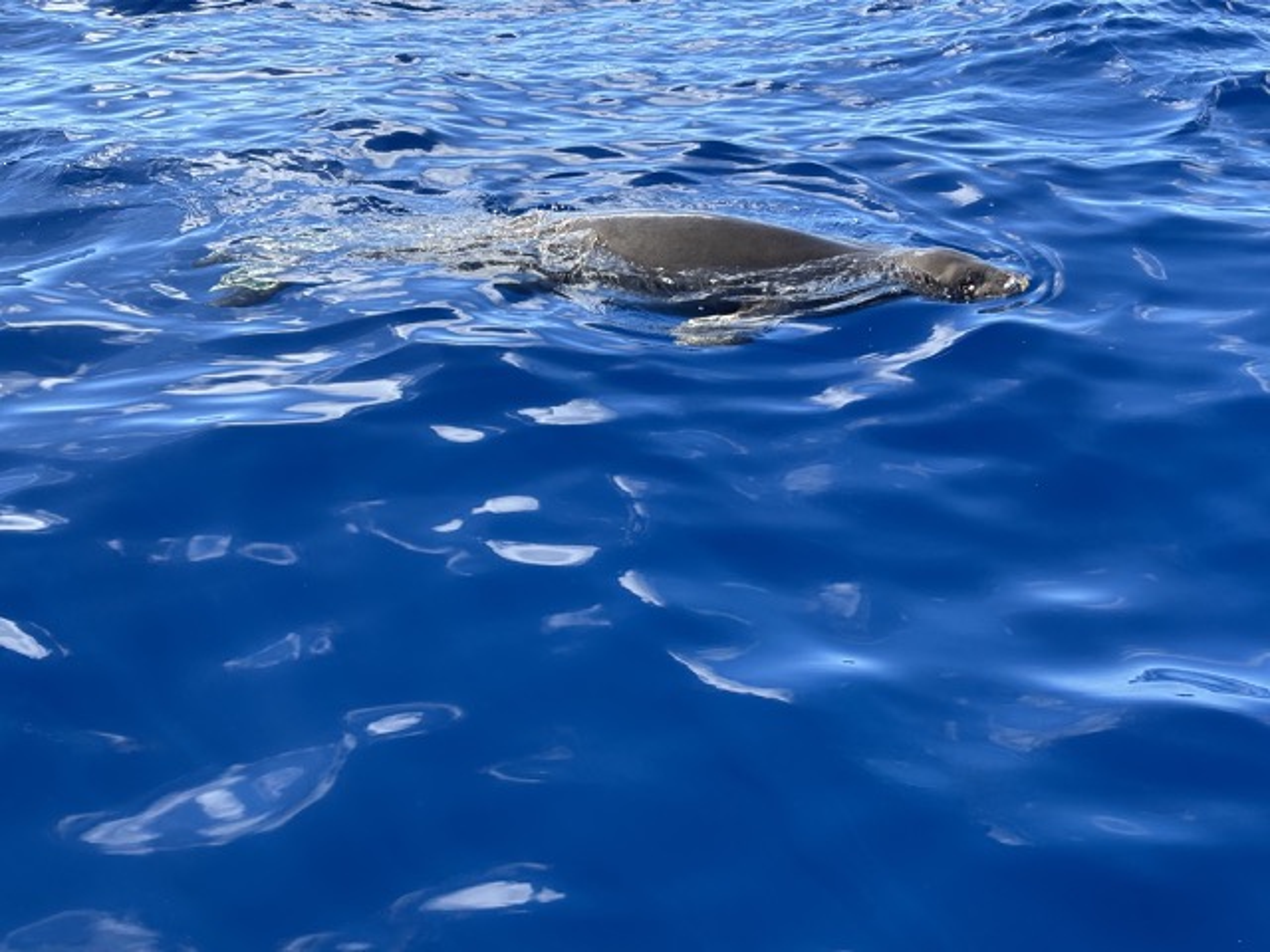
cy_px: 476
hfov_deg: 36.8
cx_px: 635
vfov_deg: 28.0
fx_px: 1908
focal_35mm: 52
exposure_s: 1/732
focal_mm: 5.96
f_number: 1.6
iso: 32
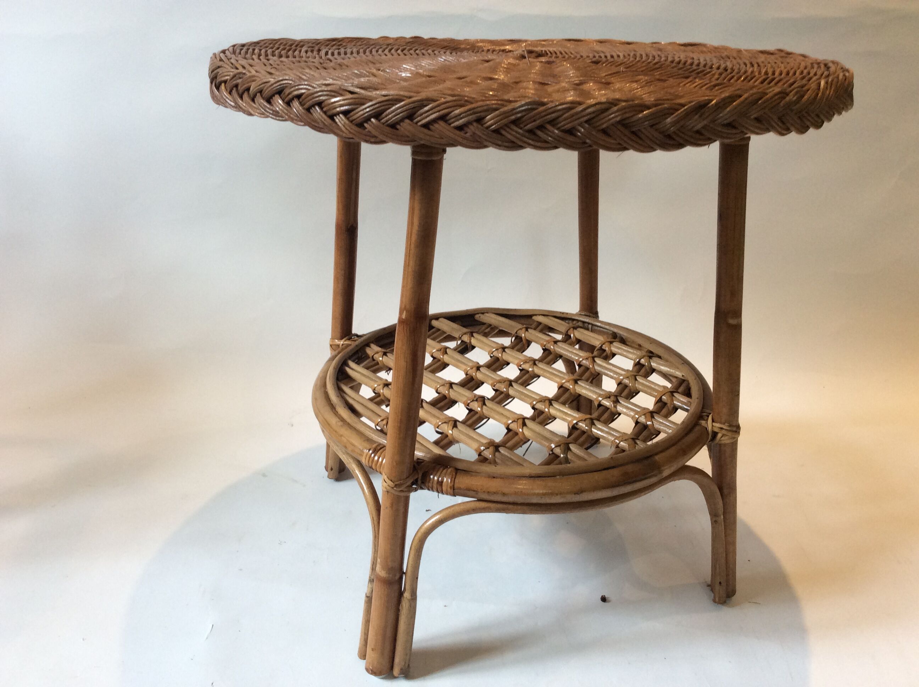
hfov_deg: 56.9
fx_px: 848
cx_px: 460
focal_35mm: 32
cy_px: 344
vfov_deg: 44.1
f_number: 2.4
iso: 64
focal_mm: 3.3
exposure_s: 1/25
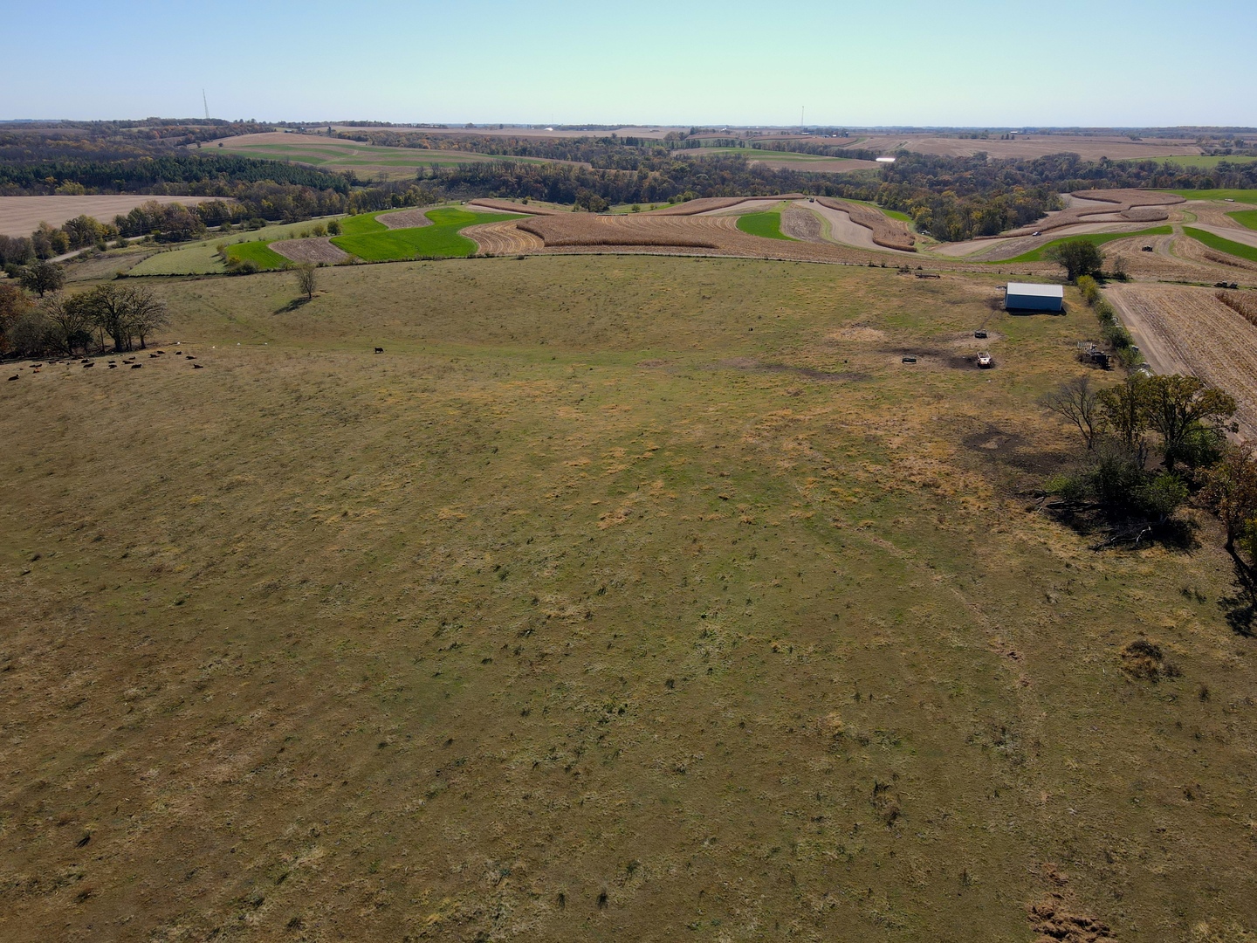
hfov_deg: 71.6
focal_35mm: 24
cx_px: 628
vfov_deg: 56.8
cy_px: 472
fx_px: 872
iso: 100
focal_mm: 4.5
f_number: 2.8
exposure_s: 1/640
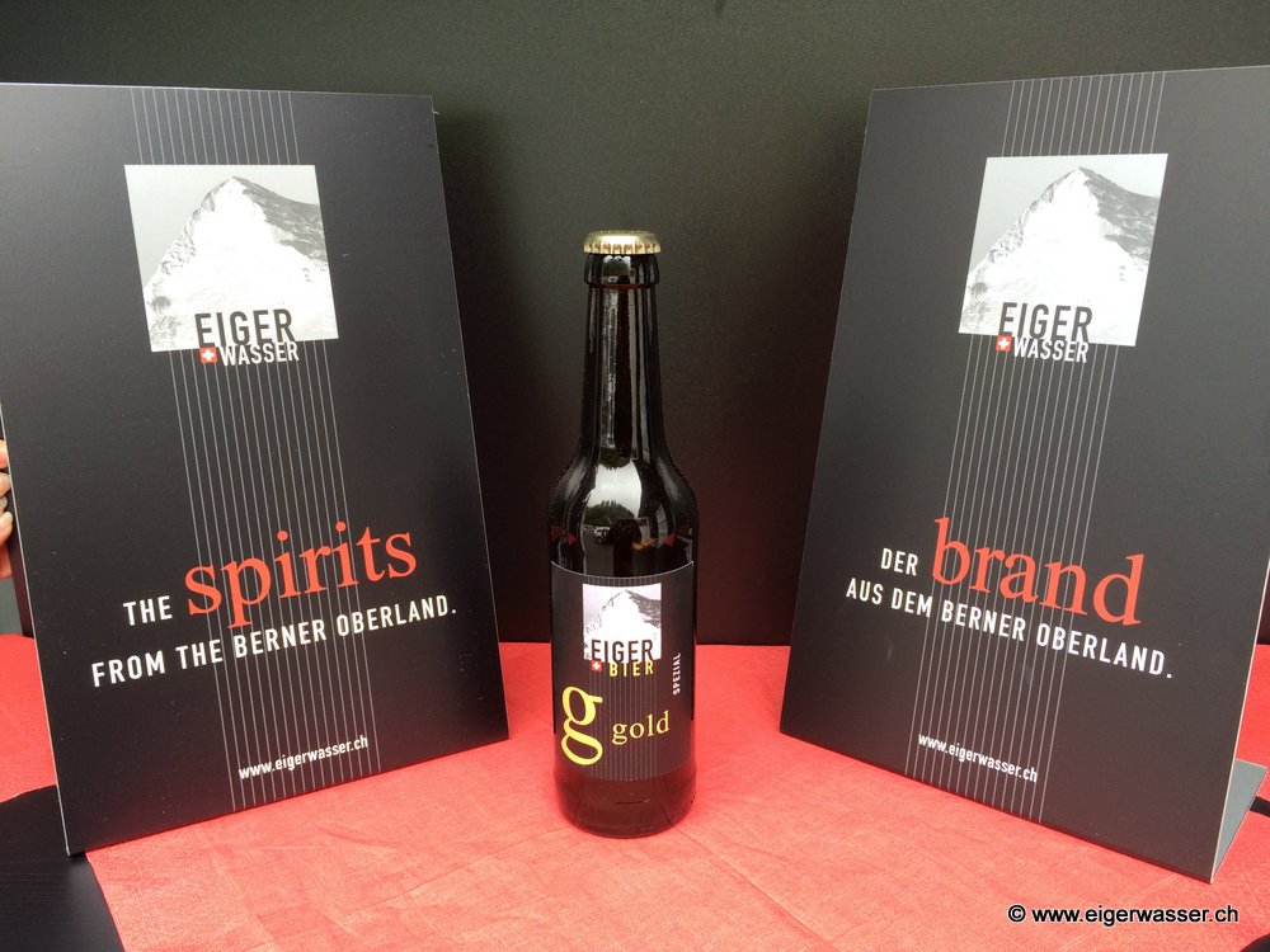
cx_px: 635
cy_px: 476
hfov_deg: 61.7
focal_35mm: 29
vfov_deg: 48.2
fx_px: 1064
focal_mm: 4.15
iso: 32
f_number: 2.2
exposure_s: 1/50
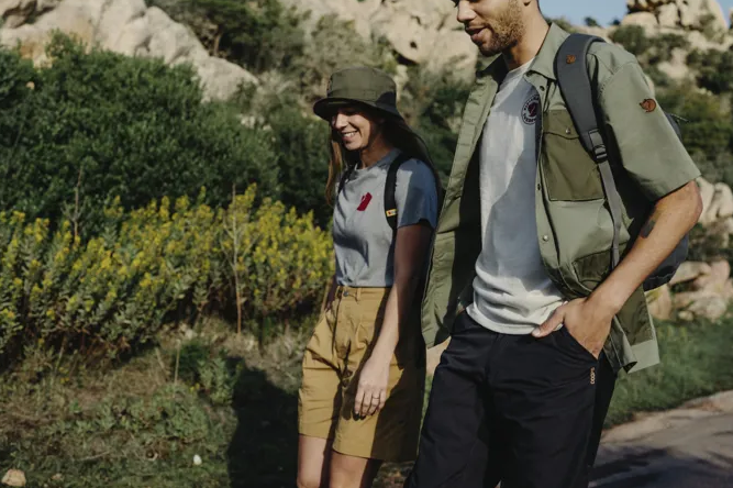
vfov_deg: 31.8
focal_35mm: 42
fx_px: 855
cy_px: 198
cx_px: 395
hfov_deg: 46.4
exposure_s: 1/1250
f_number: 3.2
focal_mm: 35
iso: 100
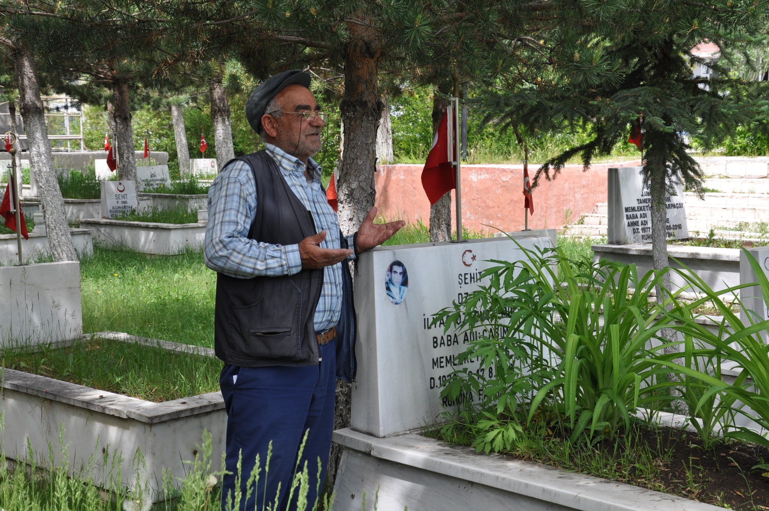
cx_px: 384
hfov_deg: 33.4
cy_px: 256
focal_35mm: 60
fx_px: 1280
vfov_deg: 22.6
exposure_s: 1/80
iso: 200
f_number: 9
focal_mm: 40
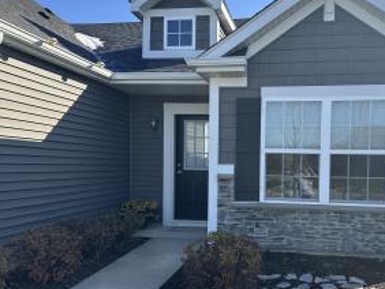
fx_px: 378
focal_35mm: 34
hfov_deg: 53.1
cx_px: 248
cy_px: 172
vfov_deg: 41.7
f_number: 1.78
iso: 80
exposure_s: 1/1562
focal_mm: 6.86
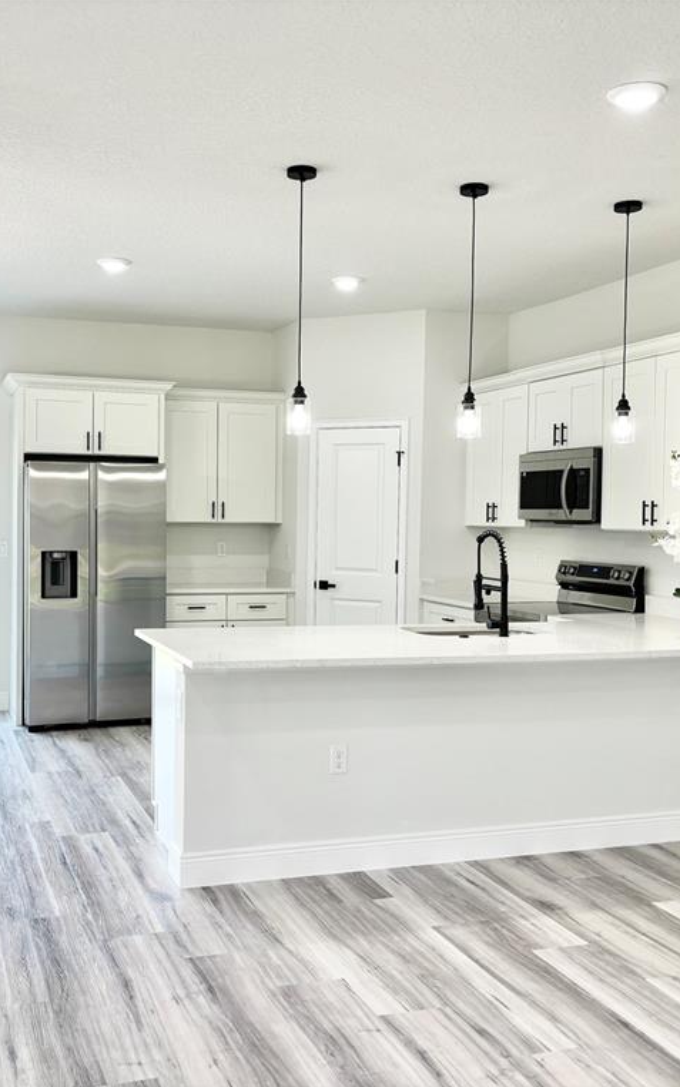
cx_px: 259
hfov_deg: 34.3
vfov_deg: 52.7
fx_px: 1097
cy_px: 544
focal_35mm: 37
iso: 50
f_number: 1.6
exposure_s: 1/155
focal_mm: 5.96
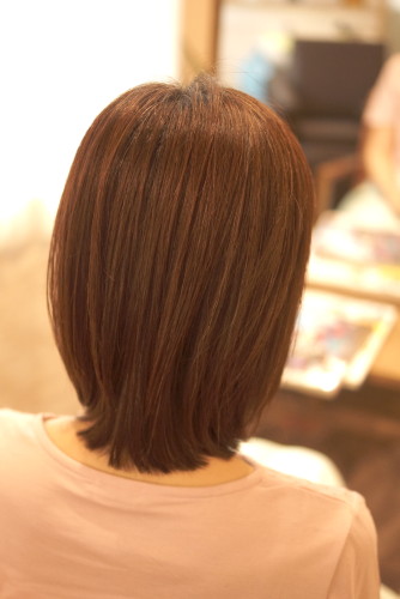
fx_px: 874
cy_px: 300
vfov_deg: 37.8
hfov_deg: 25.8
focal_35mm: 52
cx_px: 200
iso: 800
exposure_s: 1/800
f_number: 1.8
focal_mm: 35
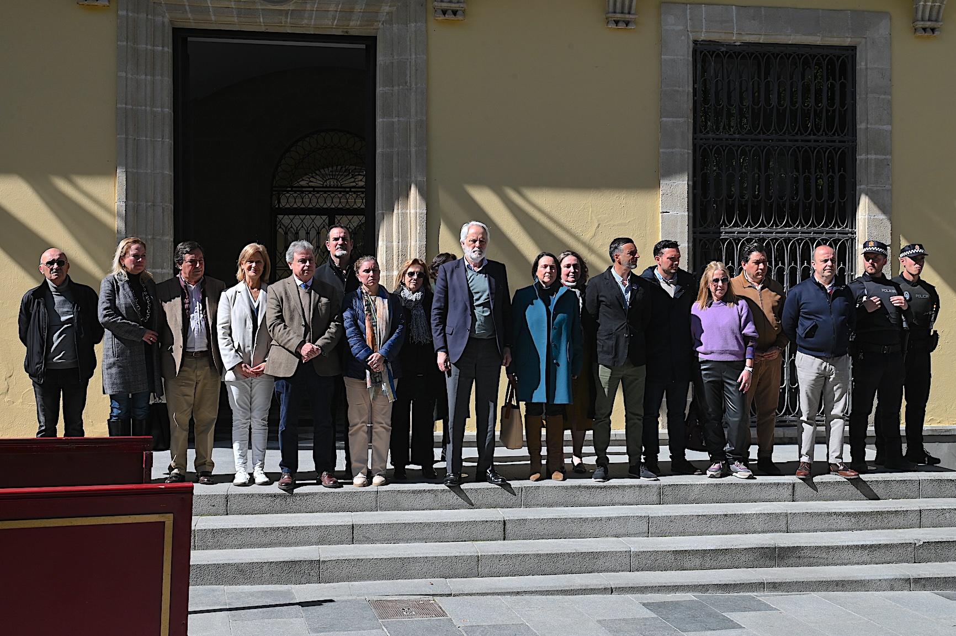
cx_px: 478
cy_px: 318
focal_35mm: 40
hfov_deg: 48.5
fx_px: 1062
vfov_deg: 33.4
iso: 400
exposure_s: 1/500
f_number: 11
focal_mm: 40
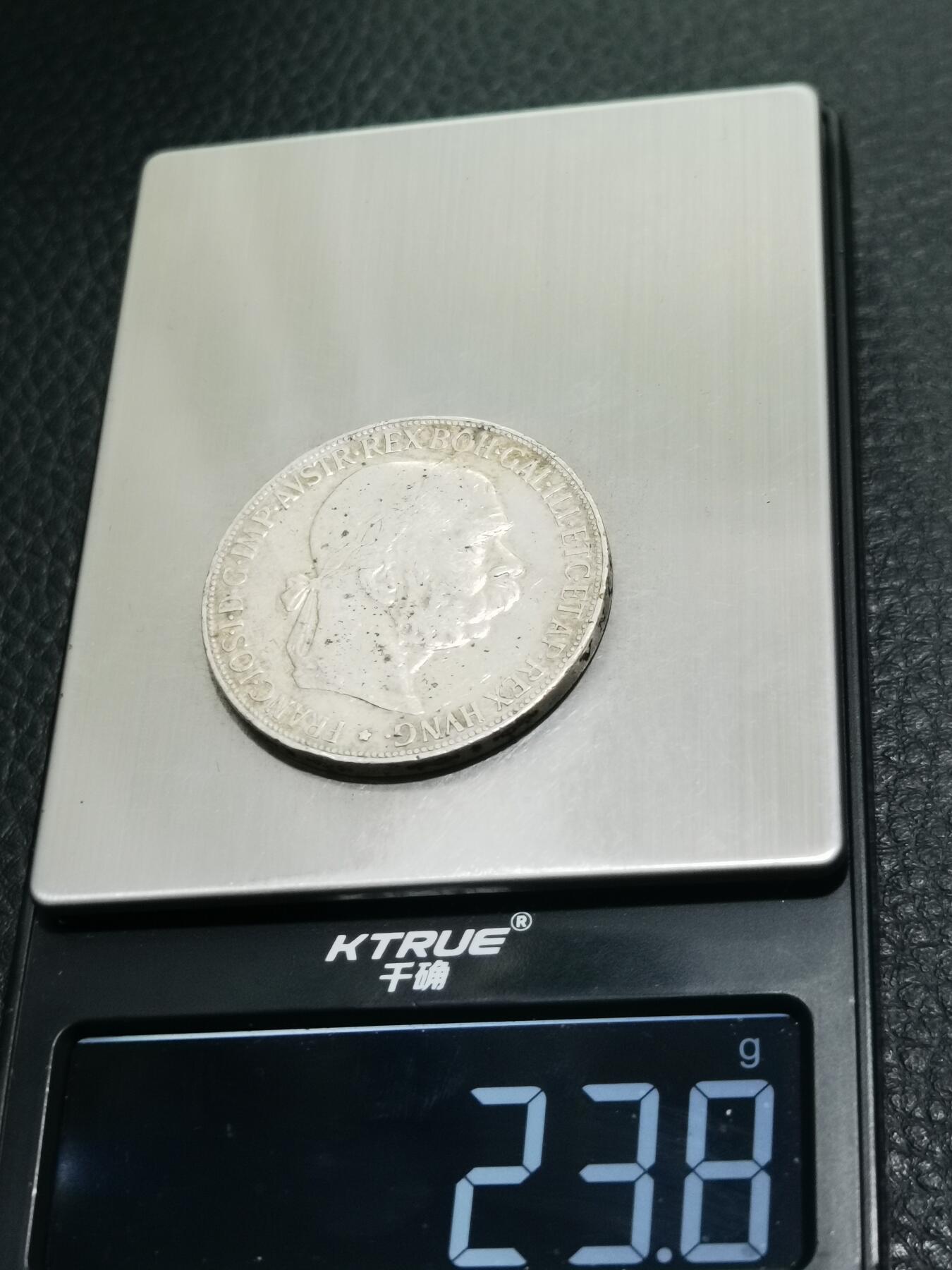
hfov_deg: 23.7
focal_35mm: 62
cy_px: 635
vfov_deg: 31.2
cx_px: 476
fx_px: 2273
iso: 160
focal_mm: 6.67
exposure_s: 1/100
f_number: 1.9
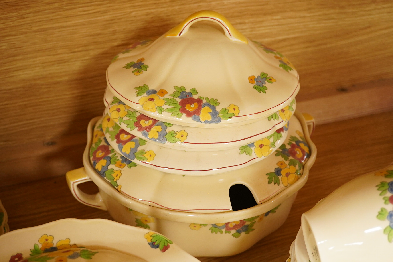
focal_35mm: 50
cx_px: 197
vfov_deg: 27.0
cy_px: 126
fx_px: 546
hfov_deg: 39.6
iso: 2500
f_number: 6.3
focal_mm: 30
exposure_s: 1/80
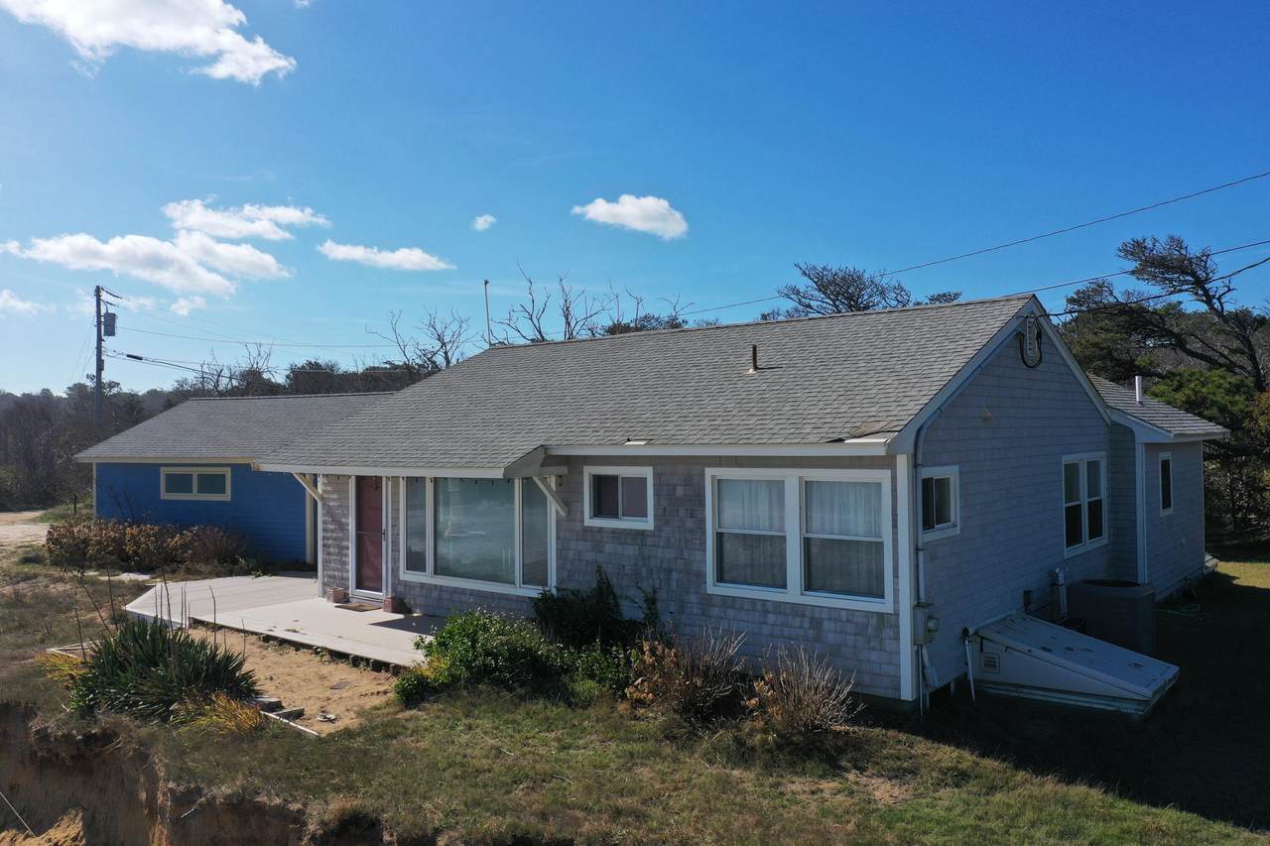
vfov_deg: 46.4
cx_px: 635
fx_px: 988
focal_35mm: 28
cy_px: 423
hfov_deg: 65.5
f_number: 6.3
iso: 100
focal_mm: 10.26
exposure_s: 1/640
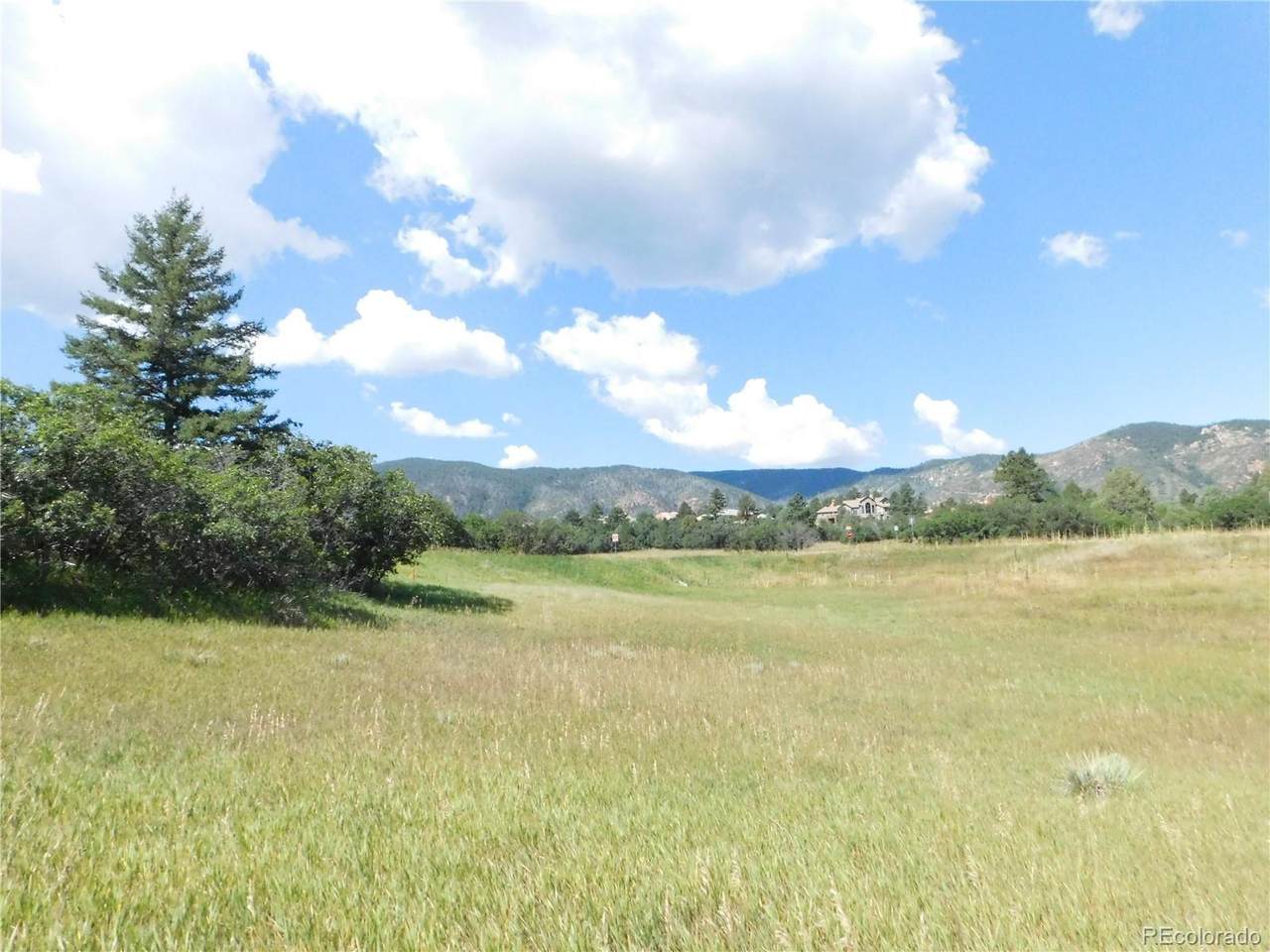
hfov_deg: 73.9
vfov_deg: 58.9
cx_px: 635
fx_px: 844
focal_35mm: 23
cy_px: 476
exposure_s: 1/1500
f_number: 6
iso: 800
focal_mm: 4
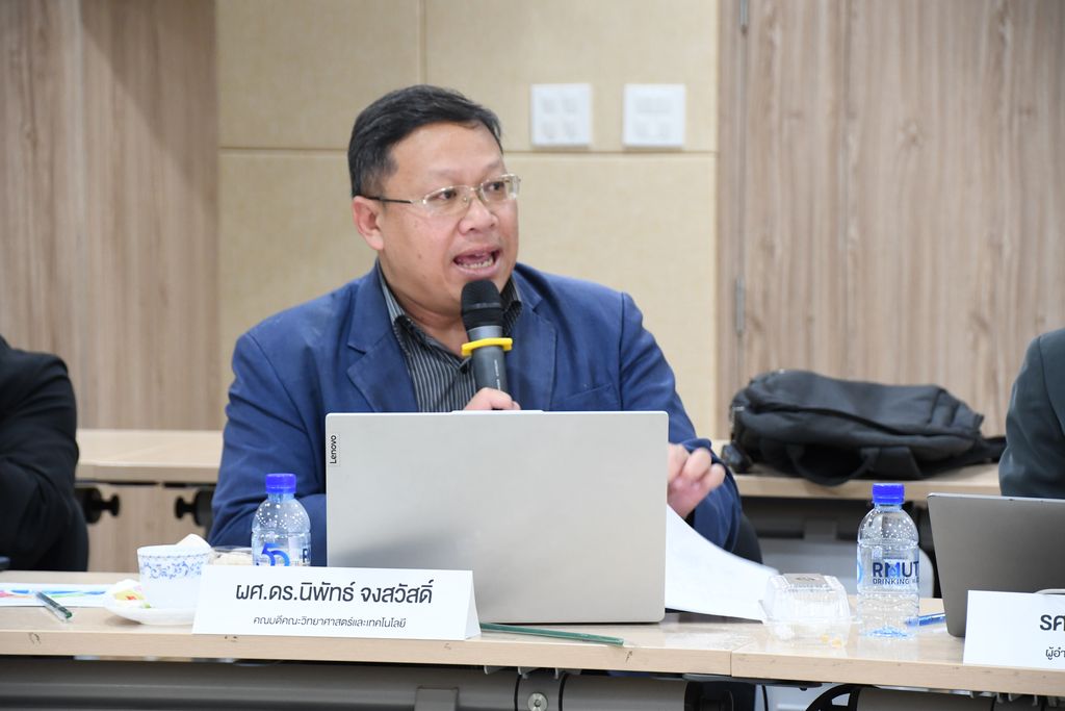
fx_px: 4645
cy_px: 356
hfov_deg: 13.1
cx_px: 532
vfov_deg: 8.7
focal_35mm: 157
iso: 1800
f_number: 5.6
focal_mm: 105
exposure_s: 1/40
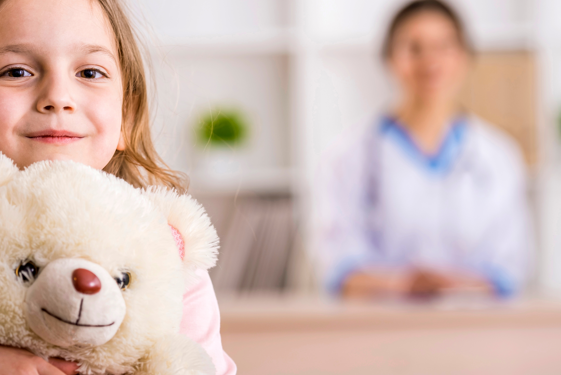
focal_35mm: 168
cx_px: 230
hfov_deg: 12.2
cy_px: 216
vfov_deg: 8.2
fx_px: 2619
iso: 400
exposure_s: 1/200
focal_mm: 116
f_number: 3.5
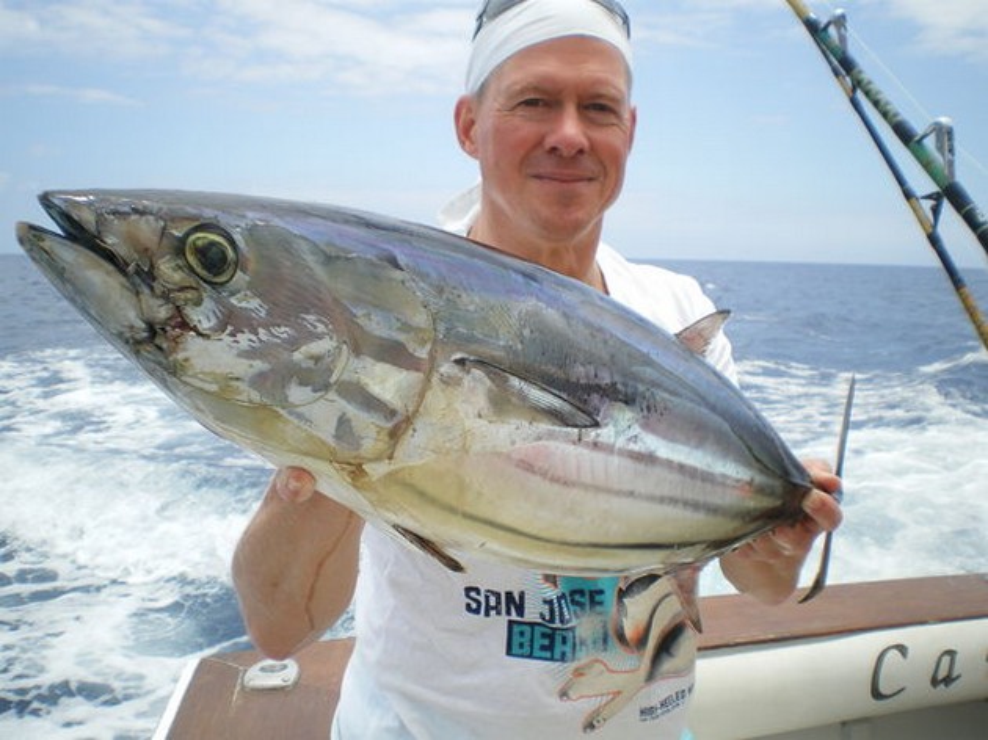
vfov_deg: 39.6
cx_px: 494
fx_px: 1027
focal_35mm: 36
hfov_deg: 51.4
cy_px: 370
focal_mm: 6.3
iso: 50
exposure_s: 1/400
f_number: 4.6
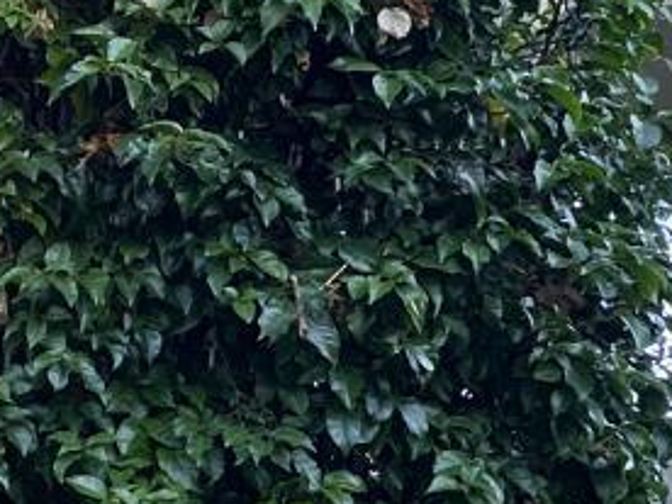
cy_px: 86
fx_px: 1475
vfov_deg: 19.2
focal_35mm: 76
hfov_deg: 21.7
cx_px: -314
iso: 50
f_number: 2.2
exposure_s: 1/99
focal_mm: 2.22
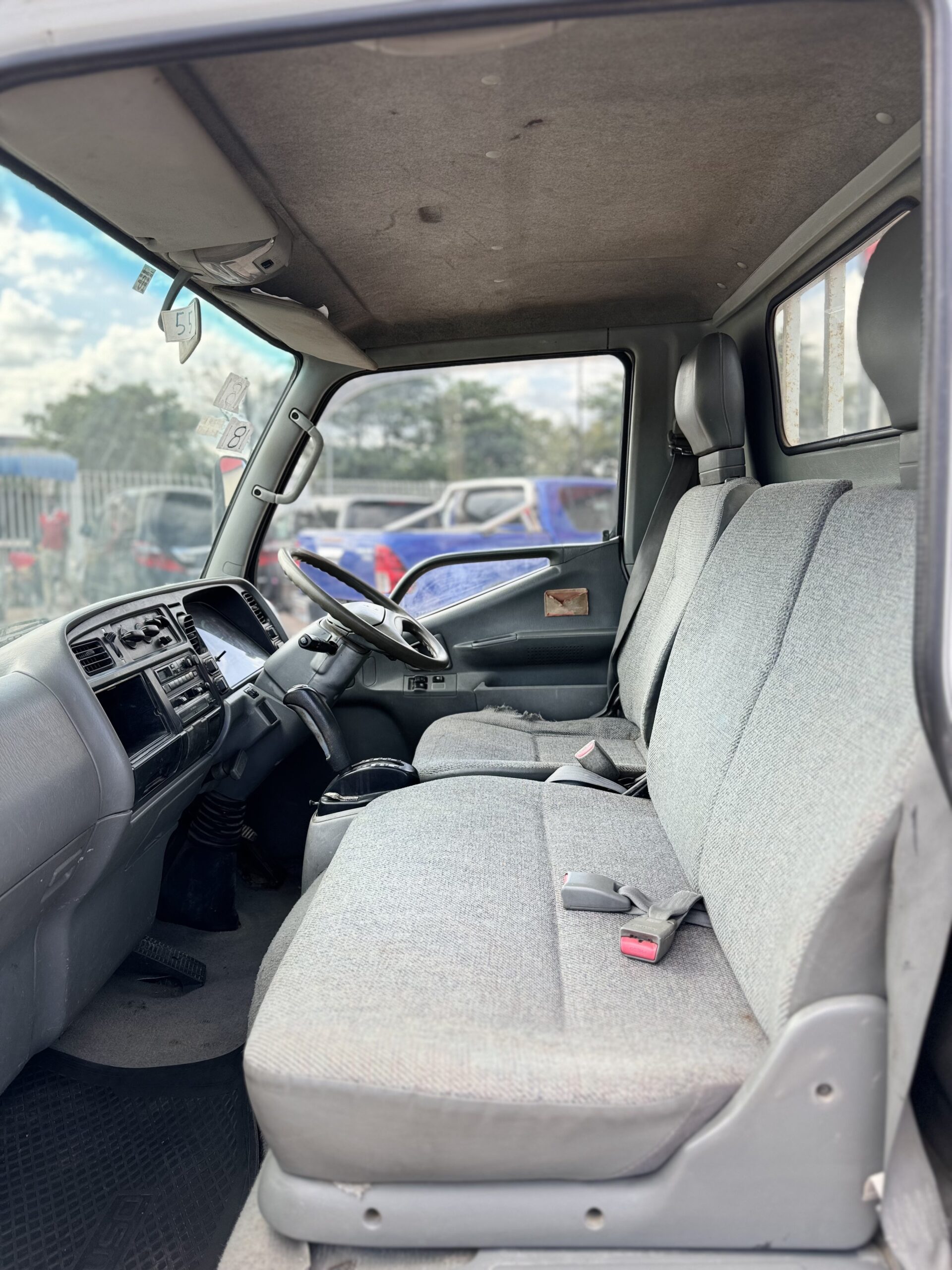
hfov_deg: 56.8
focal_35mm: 24
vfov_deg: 71.6
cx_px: 476
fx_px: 880
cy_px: 635
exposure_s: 1/633
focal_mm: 6.86
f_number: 1.78
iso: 80
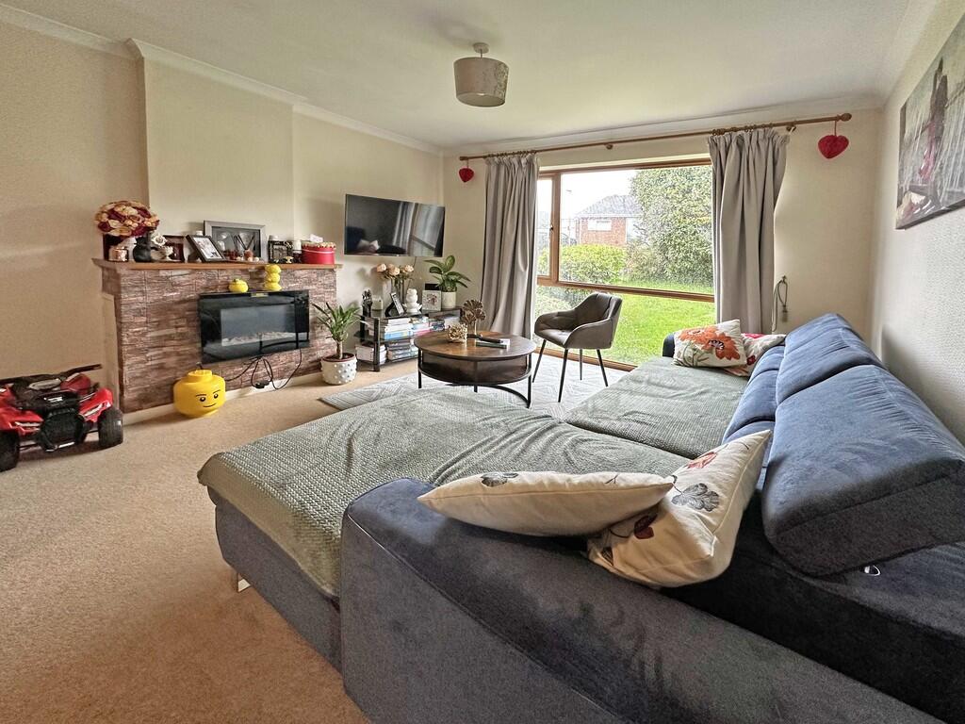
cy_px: 362
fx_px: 390
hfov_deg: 102.1
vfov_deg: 85.7
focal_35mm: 14
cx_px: 482
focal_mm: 2.22
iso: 200
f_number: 2.2
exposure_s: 1/99
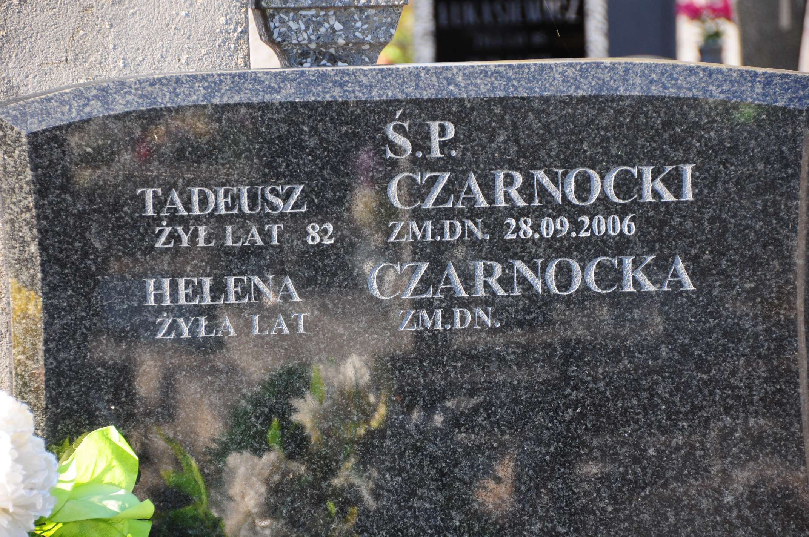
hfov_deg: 12.2
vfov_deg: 8.2
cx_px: 404
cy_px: 268
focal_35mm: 168
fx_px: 3771
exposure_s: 1/200
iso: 320
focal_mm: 112
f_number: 7.1
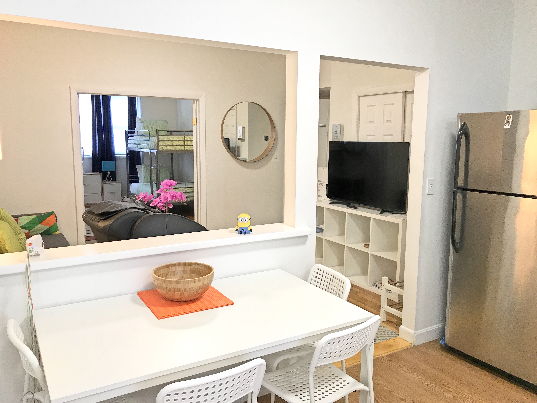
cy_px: 202
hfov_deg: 63.4
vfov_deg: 49.7
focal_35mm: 28
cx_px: 268
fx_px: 434
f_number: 1.8
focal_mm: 3.99
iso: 20
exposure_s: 1/30
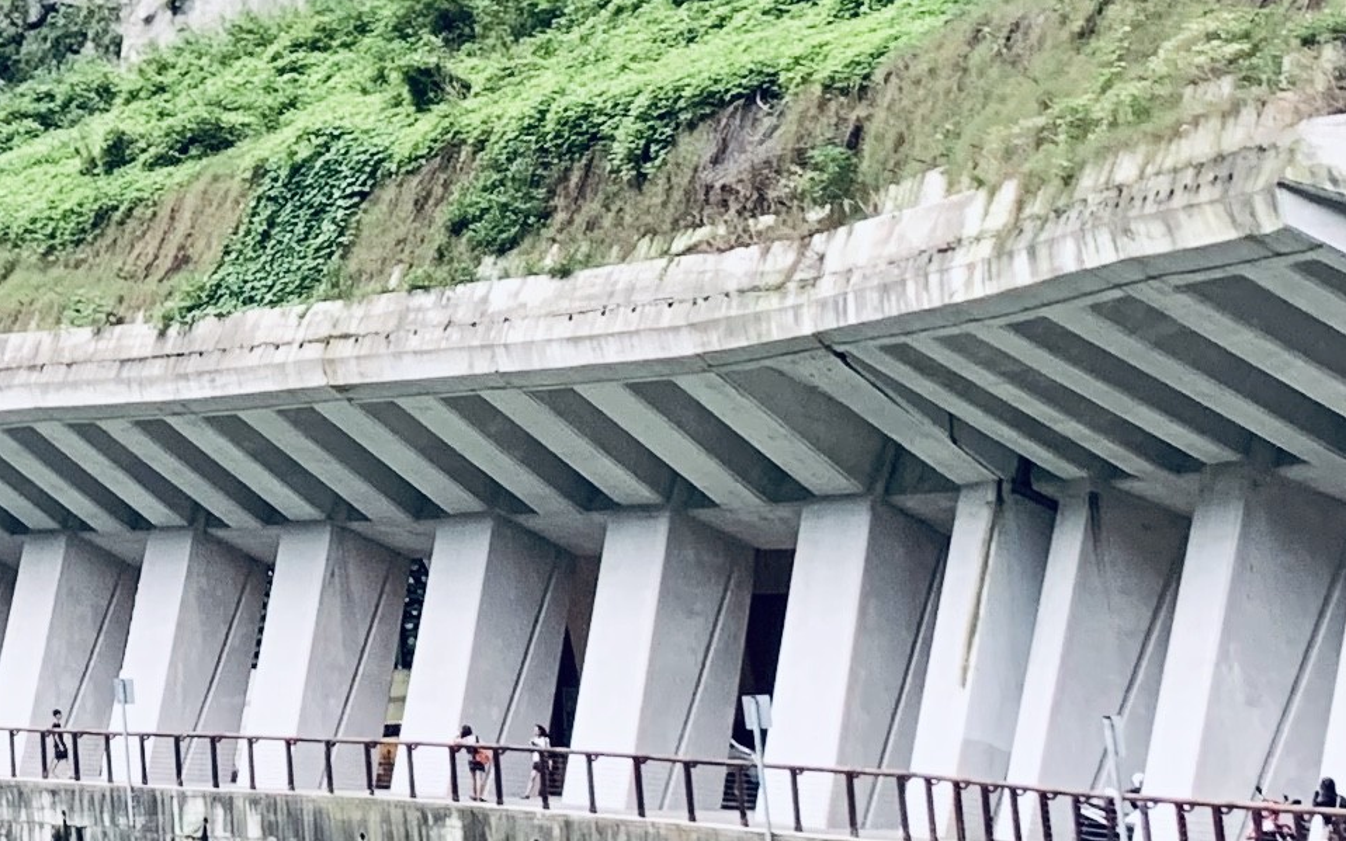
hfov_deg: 15.9
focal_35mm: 116
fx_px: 4256
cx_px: -913
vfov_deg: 11.1
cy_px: -202
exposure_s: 1/121
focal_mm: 4.25
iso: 80
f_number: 1.8
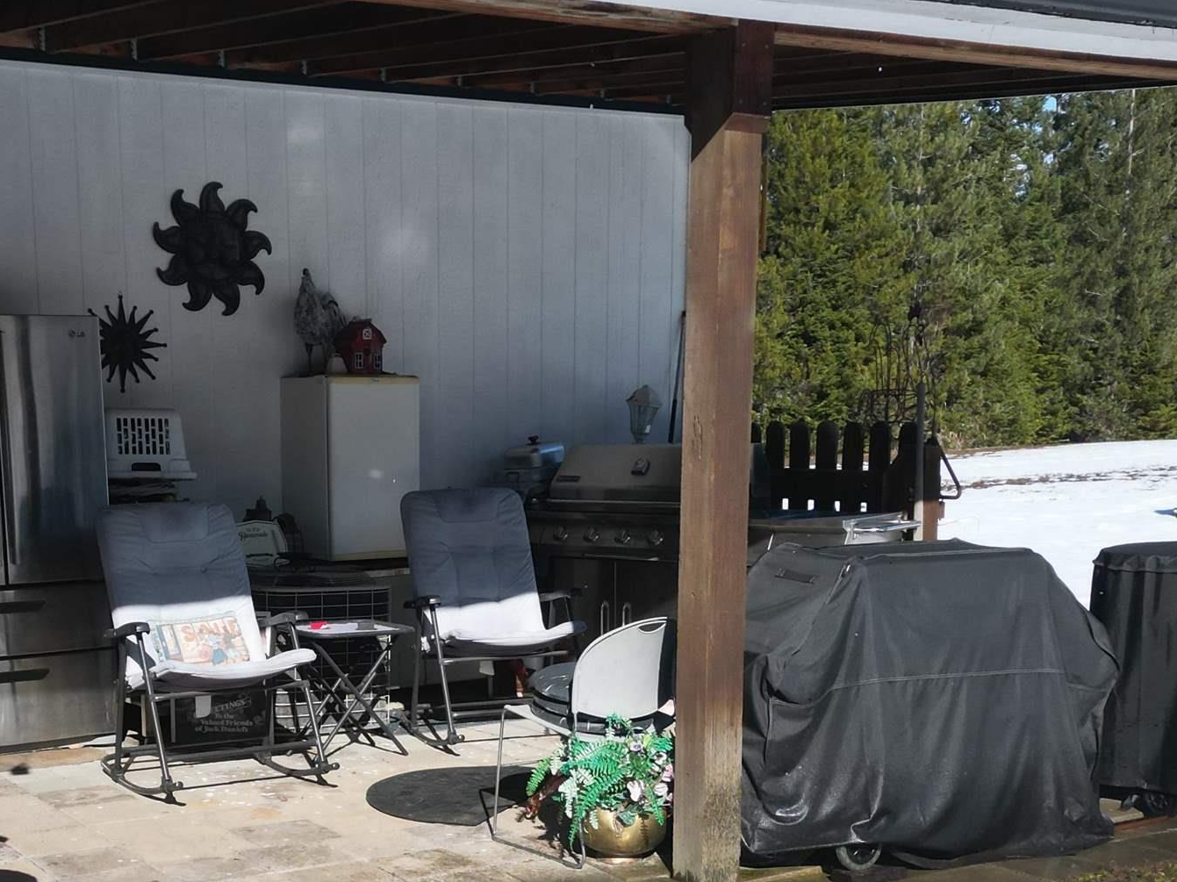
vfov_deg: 26.1
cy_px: 700
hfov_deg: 34.7
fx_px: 1870
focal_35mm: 55
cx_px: 434
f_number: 1.7
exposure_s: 1/4000
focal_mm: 6.72
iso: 150
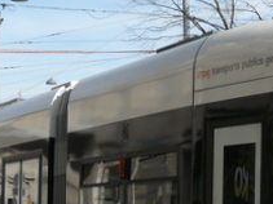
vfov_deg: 11.0
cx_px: 153
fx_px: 1048
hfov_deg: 14.8
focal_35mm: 133
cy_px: 223
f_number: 5.6
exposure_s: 1/400
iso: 100
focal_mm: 4.6
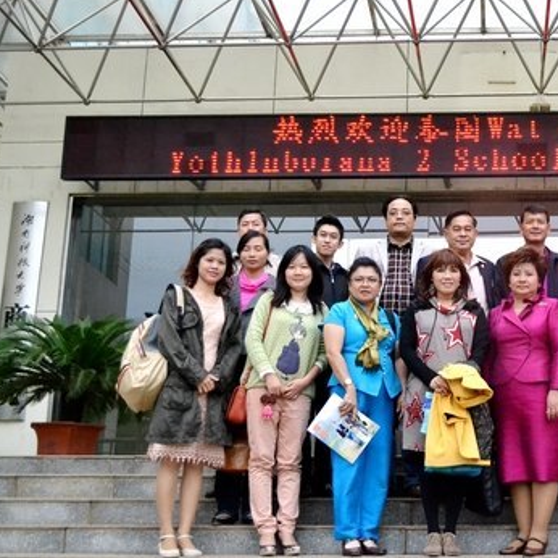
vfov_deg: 32.2
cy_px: 276
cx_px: 473
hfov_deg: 31.1
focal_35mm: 53
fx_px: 967
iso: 3200
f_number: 4
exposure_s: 1/2500
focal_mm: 24
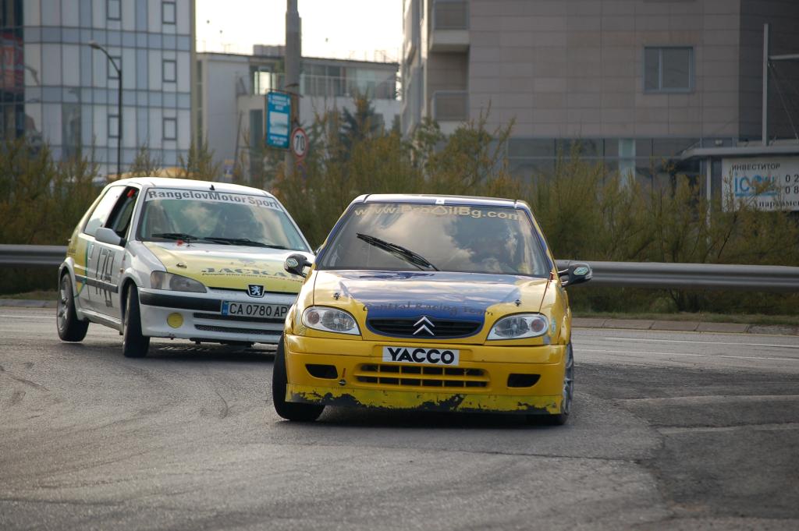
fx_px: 3659
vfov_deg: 8.3
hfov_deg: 12.5
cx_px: 400
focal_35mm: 165
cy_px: 266
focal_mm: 110
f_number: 4.8
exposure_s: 1/1000
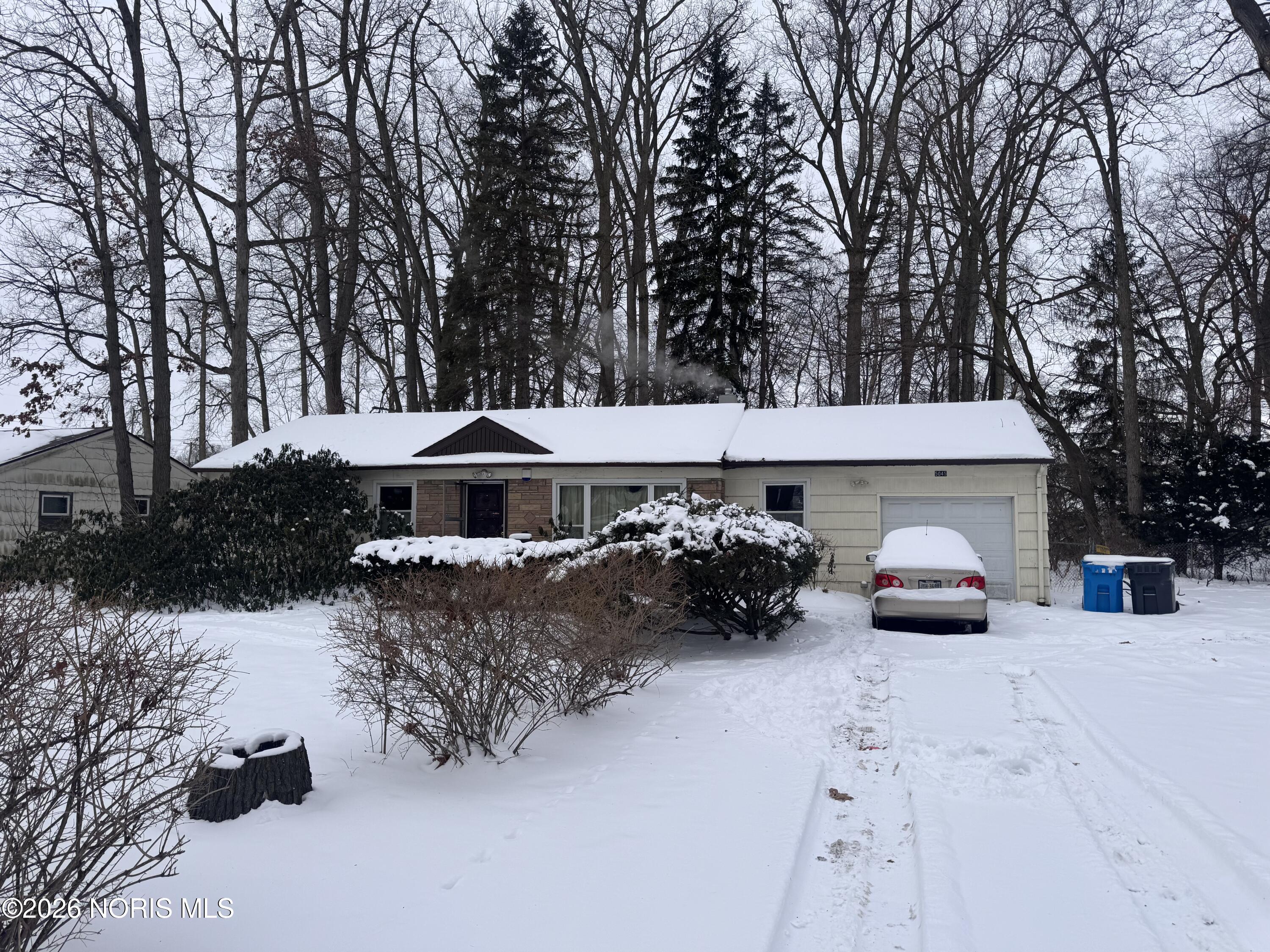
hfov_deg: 71.6
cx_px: 635
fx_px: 881
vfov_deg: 56.8
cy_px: 476
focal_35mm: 24
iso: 80
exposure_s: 1/2174
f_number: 1.78
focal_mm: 6.76
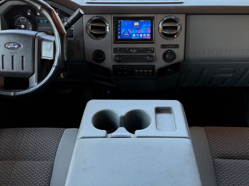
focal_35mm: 34
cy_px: 77
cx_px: 131
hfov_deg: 53.9
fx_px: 245
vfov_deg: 41.6
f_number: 1.78
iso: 200
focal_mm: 6.76
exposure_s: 1/107
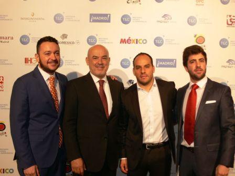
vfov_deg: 32.2
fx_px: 305
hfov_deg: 42.1
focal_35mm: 45
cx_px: 118
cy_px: 88
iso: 80
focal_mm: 8.8
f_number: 2.8
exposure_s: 1/50
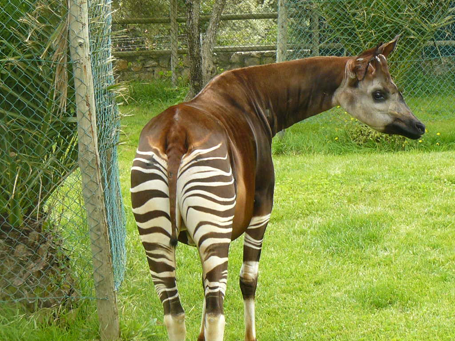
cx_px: 256
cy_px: 182
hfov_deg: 18.9
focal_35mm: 104
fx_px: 1367
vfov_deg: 14.2
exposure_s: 1/100
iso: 100
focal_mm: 9.2
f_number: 3.6
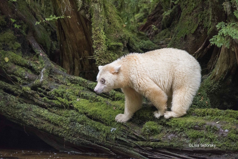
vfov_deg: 8.3
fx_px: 1091
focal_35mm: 165
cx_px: 119
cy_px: 80
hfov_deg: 12.4
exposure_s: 1/500
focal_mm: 165
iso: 3200
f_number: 2.8
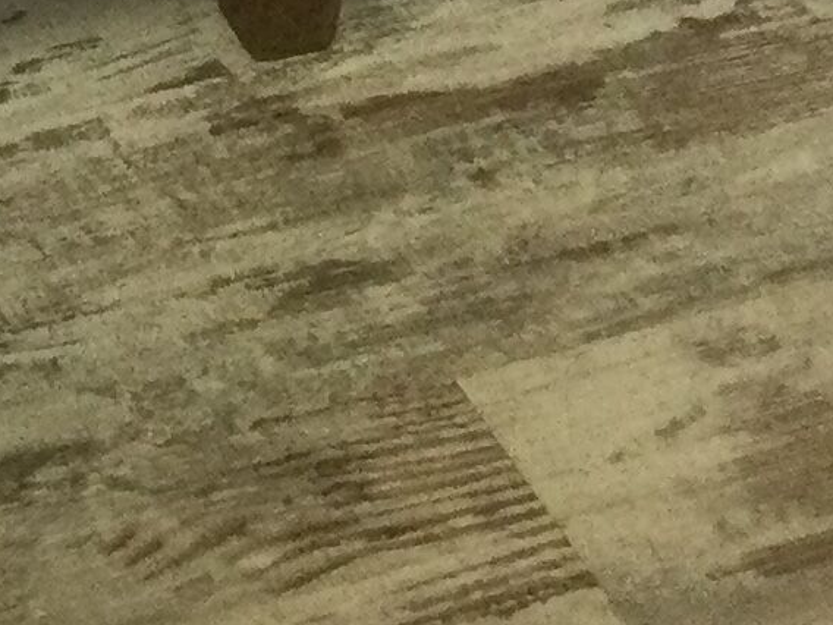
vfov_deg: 7.8
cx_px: -641
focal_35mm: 178
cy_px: -770
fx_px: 4283
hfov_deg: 10.5
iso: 40
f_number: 2.4
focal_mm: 3.3
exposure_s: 1/33
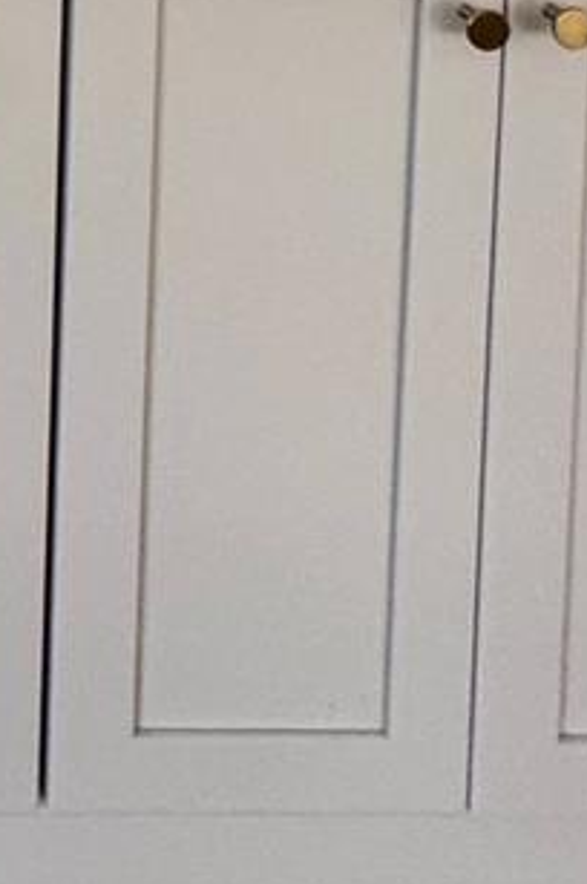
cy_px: -780
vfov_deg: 20.8
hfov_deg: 17.7
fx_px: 1397
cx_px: -541
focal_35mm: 57
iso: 200
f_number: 2.2
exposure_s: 1/99
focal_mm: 2.22
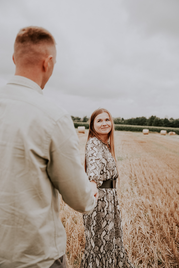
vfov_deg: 51.0
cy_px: 134
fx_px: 281
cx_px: 90
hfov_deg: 35.4
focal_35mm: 38
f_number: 3.2
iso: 100
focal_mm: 37.7
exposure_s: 1/400
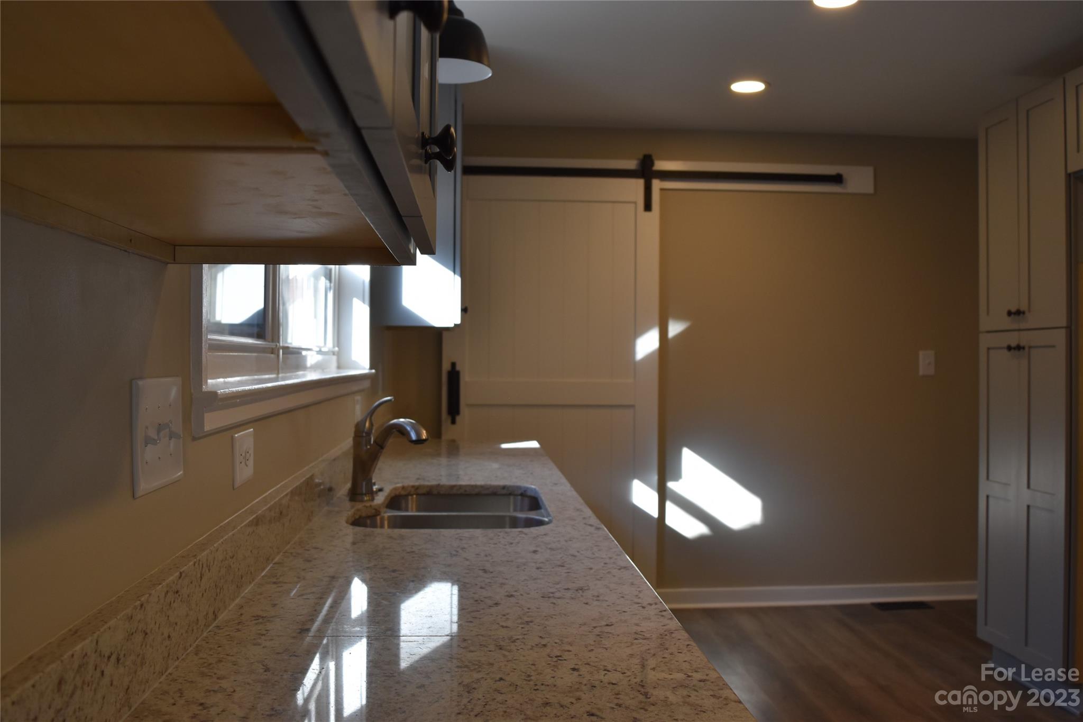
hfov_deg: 57.2
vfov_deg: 40.0
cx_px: 542
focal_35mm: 33
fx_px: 993
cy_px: 361
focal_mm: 22
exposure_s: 1/160
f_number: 6.3
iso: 400
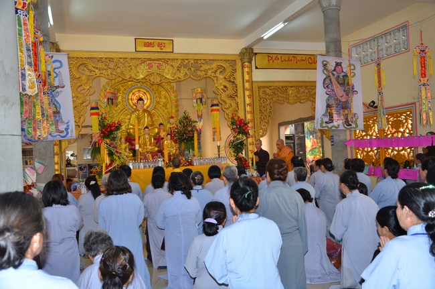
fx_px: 434
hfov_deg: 53.2
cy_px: 144
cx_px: 218
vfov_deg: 36.7
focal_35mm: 36
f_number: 4.5
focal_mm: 24
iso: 640
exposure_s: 1/60
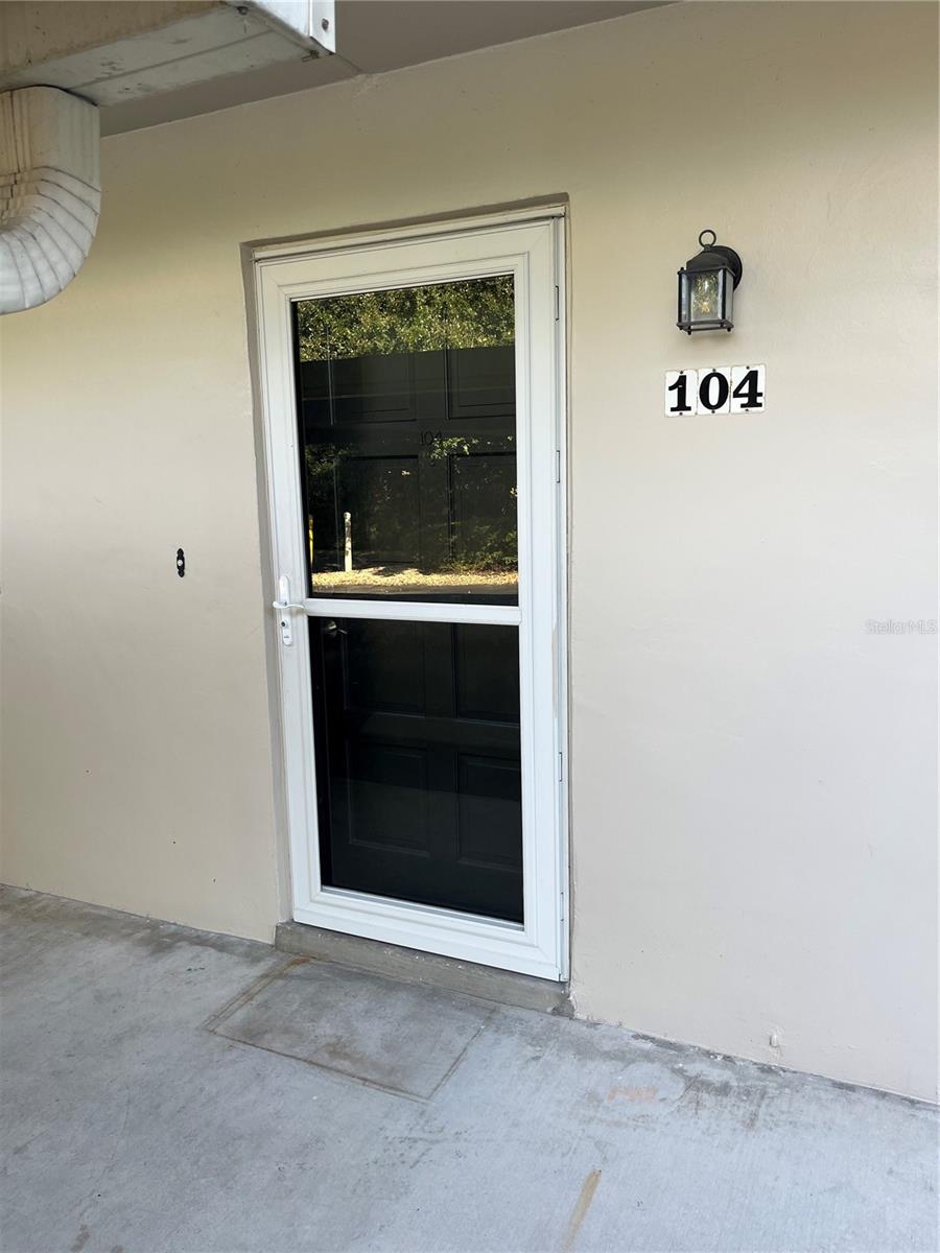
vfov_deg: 67.3
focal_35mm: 26
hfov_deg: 53.1
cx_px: 470
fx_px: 941
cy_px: 626
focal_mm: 5.1
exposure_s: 1/210
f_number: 1.6
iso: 40
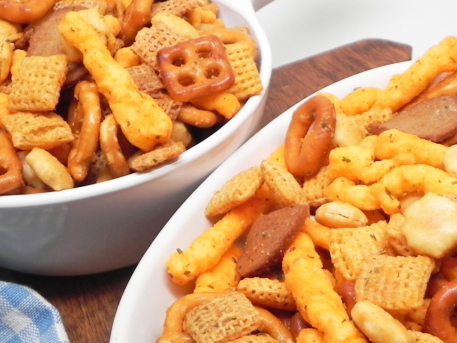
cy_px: 279
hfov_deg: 36.0
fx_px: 700
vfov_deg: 26.9
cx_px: 280
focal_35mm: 53
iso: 160
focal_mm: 4.6
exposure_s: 1/54
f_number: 2.8
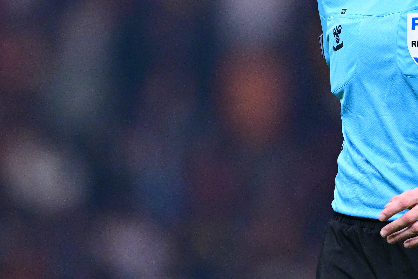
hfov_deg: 1.3
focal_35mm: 1595
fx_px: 18518
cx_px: 368
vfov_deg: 0.9
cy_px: 46
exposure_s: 1/2000
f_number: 2.8
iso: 3200
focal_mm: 400
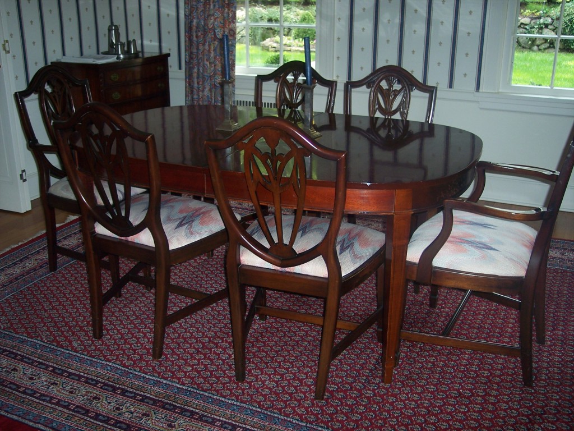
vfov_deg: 36.8
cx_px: 287
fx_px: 647
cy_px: 216
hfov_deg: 47.9
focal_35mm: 39
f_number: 2.8
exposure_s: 1/60
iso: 100
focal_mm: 8
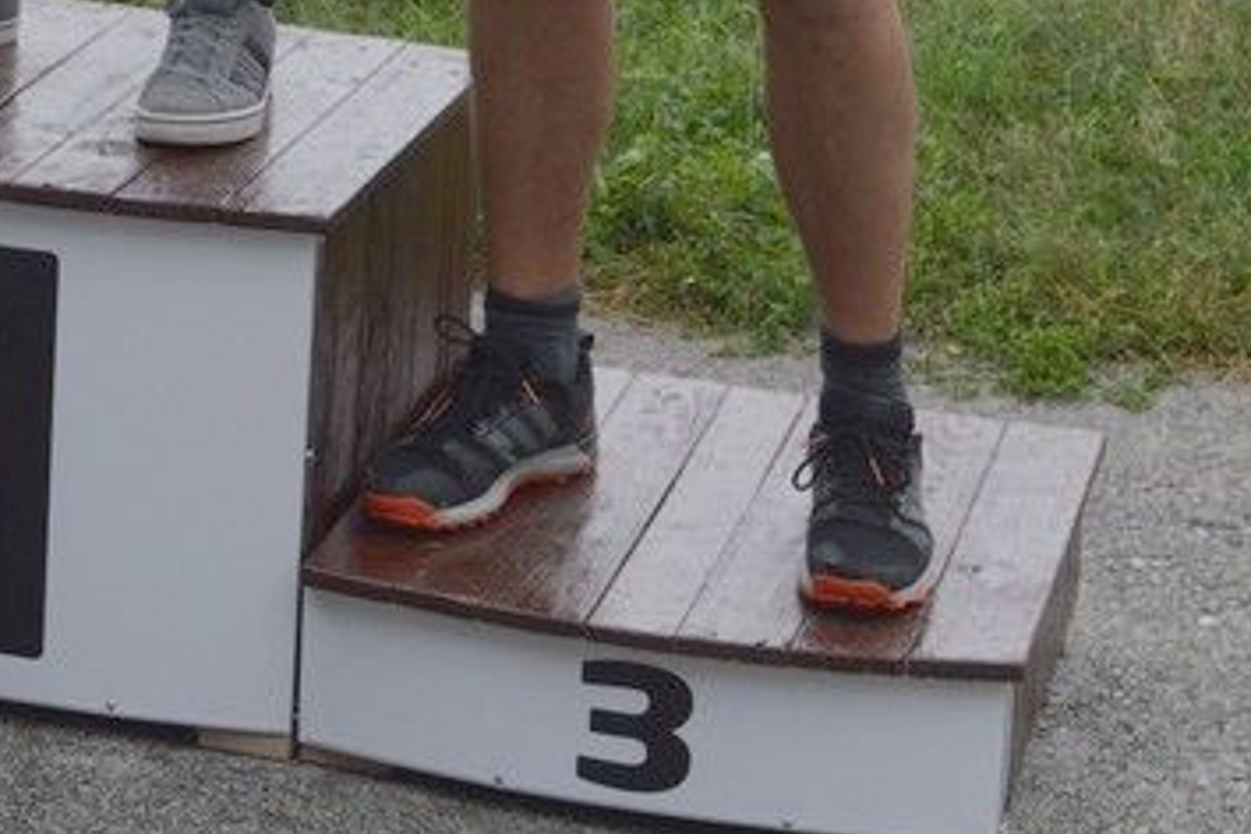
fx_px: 4517
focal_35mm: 130
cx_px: 124
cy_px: -514
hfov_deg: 15.6
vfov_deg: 10.1
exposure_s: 1/160
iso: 100
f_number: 6.3
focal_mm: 24
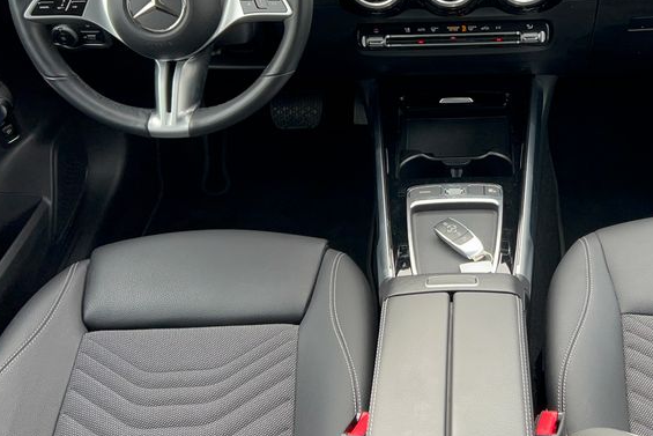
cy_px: 106
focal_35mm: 49
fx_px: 889
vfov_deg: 27.2
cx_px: 466
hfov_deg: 39.5
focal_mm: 5.7
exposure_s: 1/99
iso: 64
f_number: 1.5
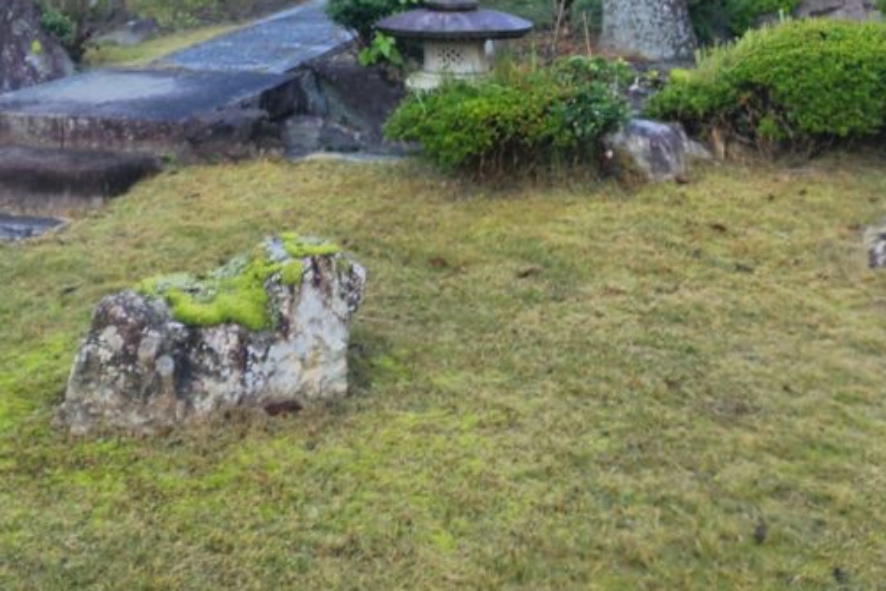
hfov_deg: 31.2
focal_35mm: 61
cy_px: -185
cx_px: 71
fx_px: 1502
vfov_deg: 20.3
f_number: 1.8
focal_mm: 6.4
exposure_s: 1/180
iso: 20
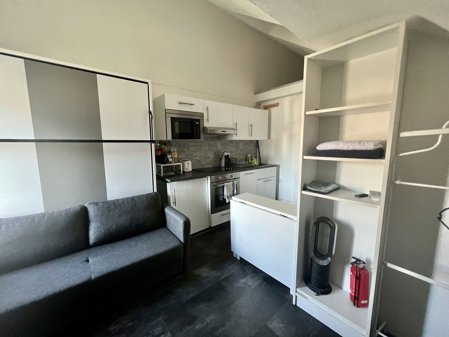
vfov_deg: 89.9
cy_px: 168
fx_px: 169
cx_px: 224
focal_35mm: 13
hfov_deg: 106.2
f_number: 1.8
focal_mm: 1.57
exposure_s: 1/60
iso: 500
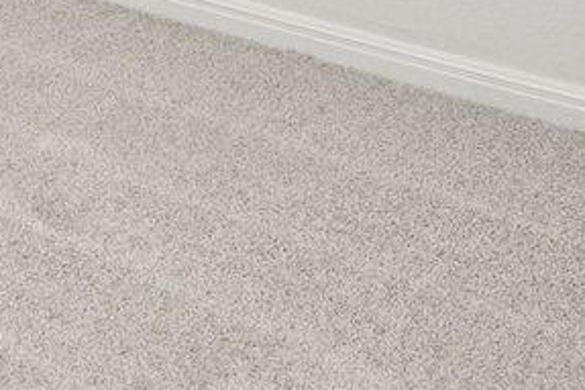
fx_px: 1624
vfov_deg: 11.2
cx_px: -697
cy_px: -579
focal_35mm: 100
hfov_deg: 15.1
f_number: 8
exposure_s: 1/25
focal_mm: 14
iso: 400
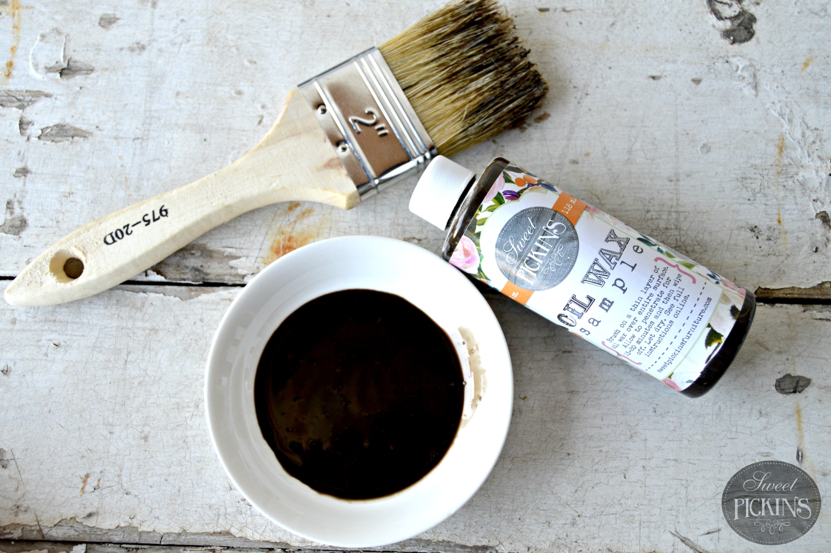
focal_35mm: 36
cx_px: 416
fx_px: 830
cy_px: 276
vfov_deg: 36.8
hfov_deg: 53.2
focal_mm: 24
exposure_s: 1/125
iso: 400
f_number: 5.6
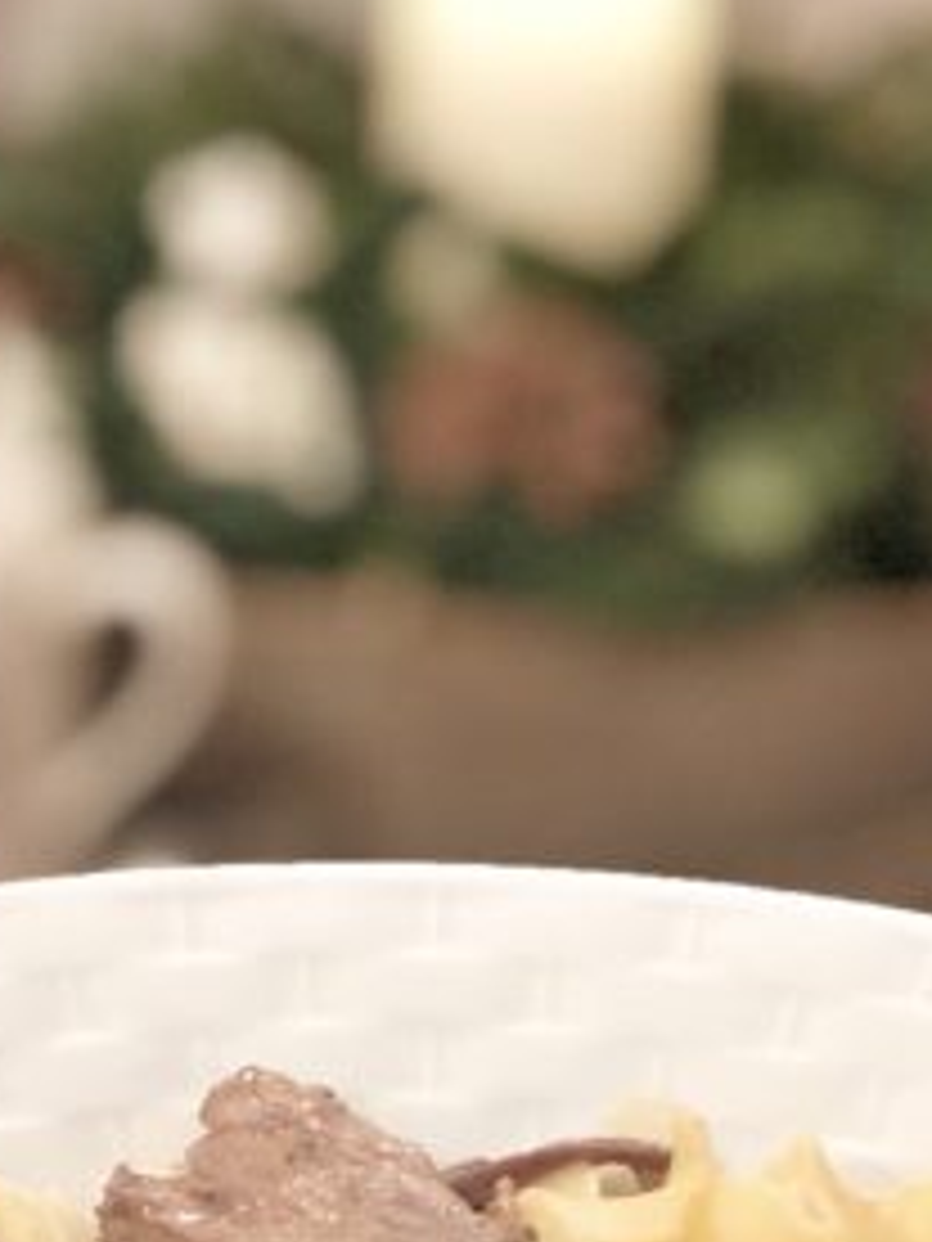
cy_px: 558
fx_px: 6928
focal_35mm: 193
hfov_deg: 7.7
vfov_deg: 10.2
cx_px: 437
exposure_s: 1/30
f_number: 2.4
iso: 125
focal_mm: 6
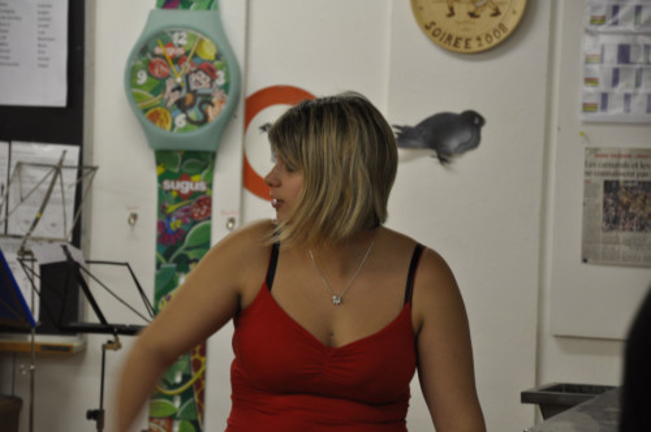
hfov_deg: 13.1
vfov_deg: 8.7
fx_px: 2844
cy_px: 216
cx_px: 326
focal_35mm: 158
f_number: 5.6
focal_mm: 105
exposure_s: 1/30
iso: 720
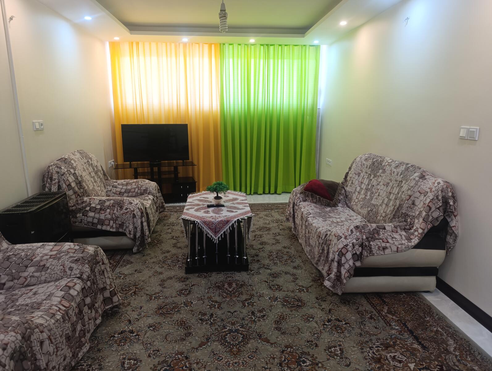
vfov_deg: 59.0
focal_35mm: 23
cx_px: 246
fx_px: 327
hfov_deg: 73.8
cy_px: 186
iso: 500
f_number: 1.6
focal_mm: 6.14
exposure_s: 1/100
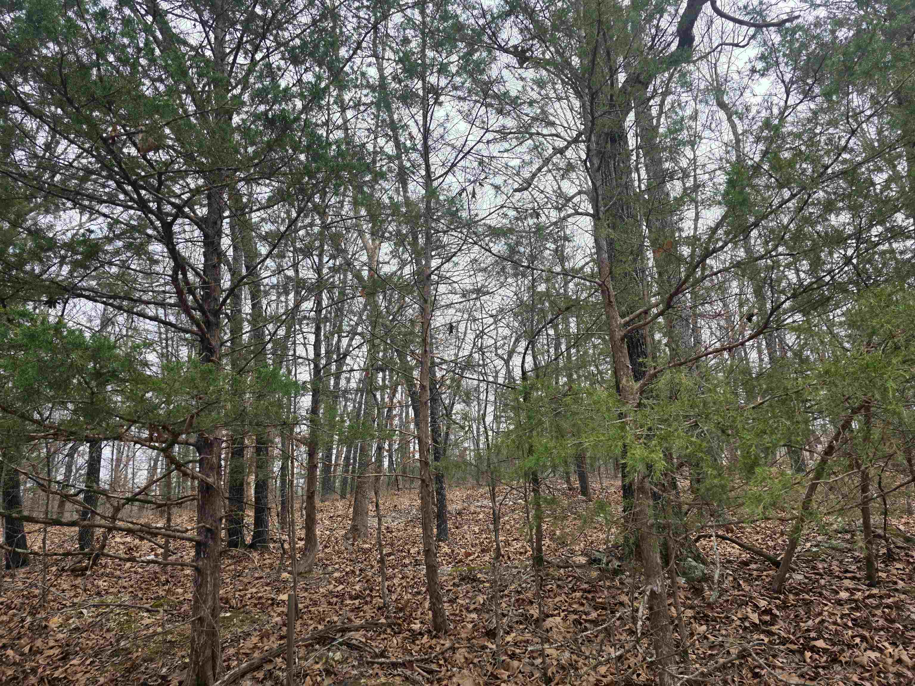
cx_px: 458
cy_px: 343
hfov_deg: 73.9
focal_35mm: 23
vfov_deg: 58.9
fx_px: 608
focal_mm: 6.3
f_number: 1.7
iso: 50
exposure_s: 1/359
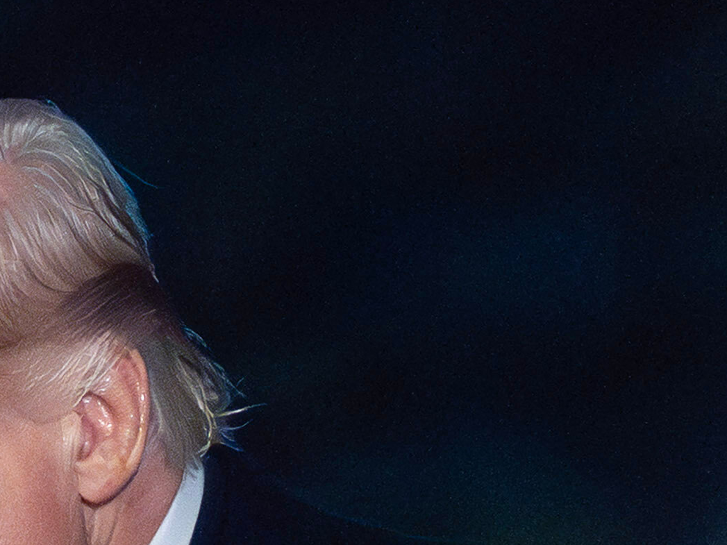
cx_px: -52
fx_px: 19088
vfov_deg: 1.6
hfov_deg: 2.2
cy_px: 1169
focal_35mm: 909
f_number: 3.2
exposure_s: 1/200
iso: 10000
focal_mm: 165
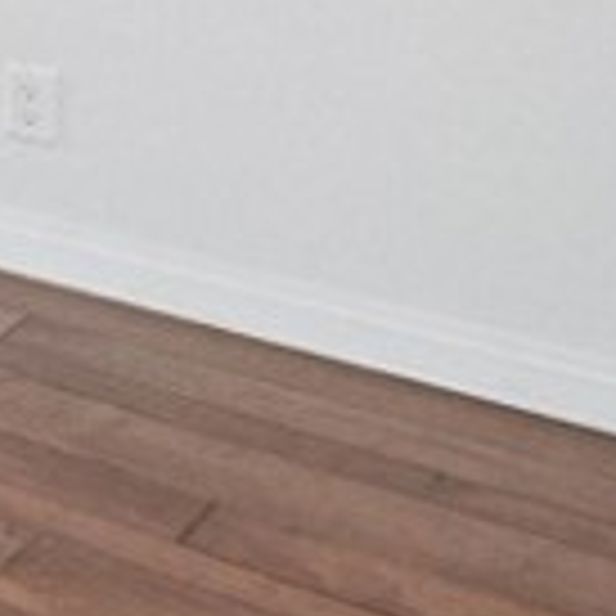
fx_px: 1792
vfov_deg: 16.1
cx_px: -1124
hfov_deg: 12.1
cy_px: -535
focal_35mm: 89
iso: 320
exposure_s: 1/20
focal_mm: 9
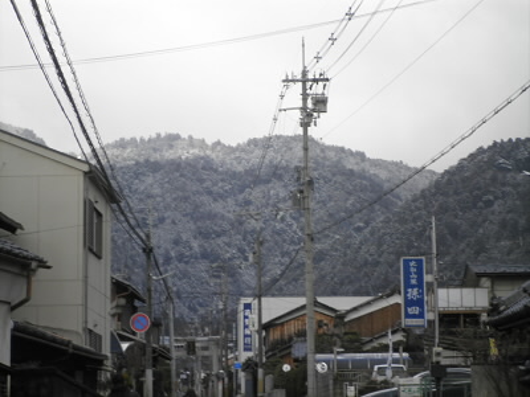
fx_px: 1654
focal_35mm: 108
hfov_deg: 18.2
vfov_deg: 13.7
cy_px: 198
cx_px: 265
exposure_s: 1/125
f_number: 5.9
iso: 64
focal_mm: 19.6
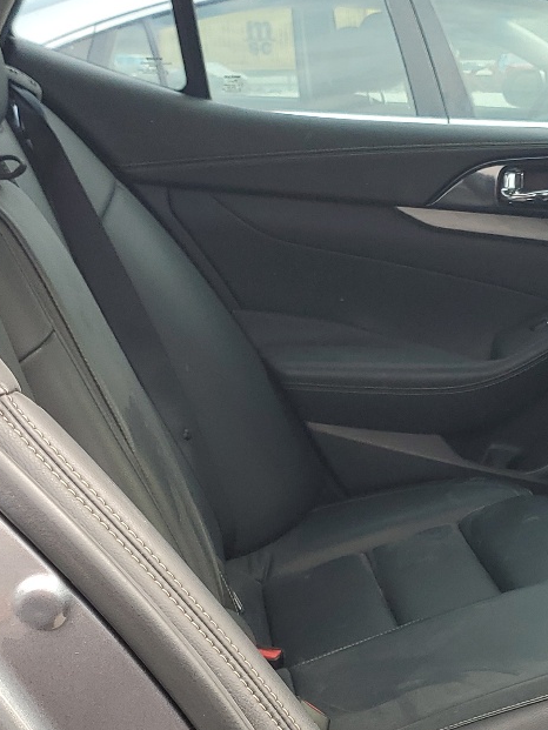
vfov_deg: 28.8
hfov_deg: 21.3
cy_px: 475
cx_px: 528
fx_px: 1414
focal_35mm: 67
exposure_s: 1/250
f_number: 1.5
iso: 50
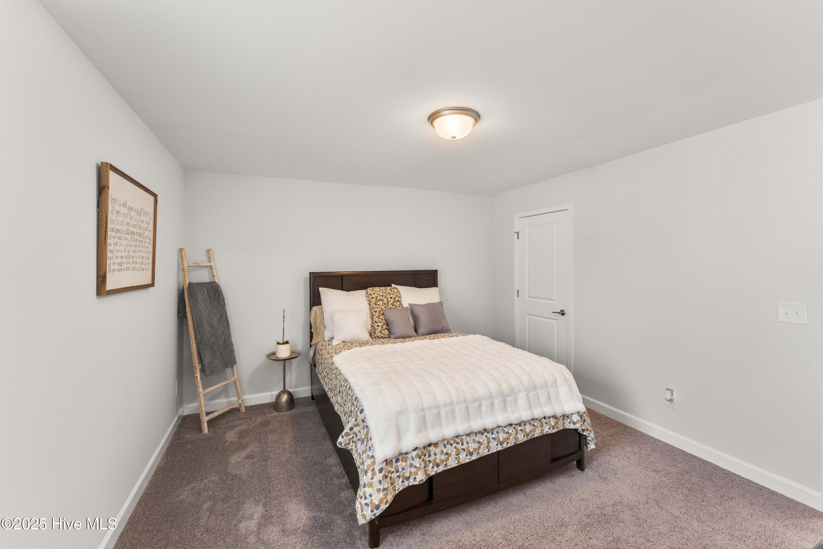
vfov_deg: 81.2
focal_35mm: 14
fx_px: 320
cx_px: 412
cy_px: 274
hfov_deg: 104.3
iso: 800
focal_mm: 14
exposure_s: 1/15
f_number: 8
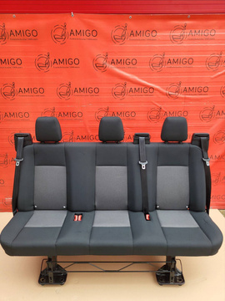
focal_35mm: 26
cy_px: 150
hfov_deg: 53.1
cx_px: 112
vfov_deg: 67.3
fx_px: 225
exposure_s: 1/144
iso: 40
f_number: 1.8
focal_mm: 5.4
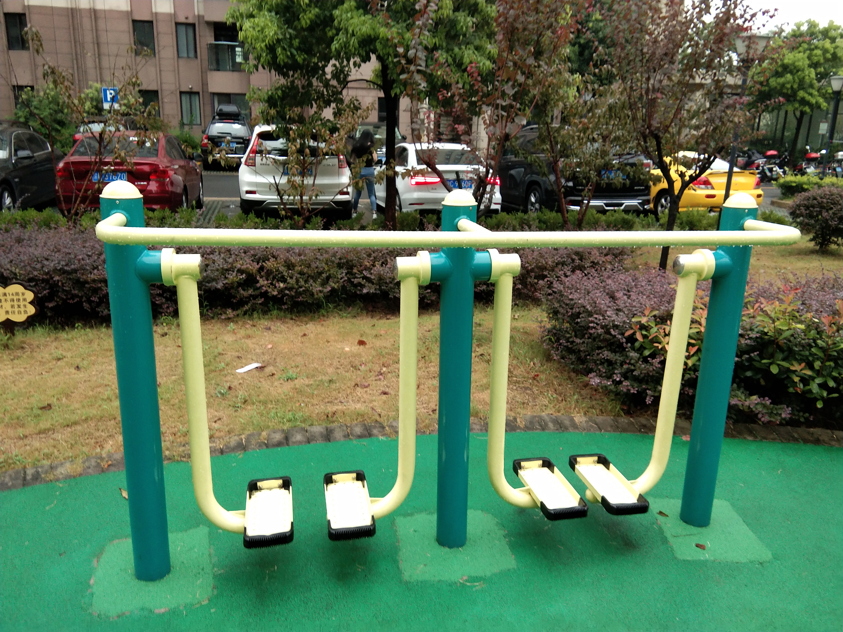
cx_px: 422
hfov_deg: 58.4
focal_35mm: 31
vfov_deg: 45.4
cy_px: 316
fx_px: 755
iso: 200
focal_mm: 3.69
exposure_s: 1/33.3
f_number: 2.2
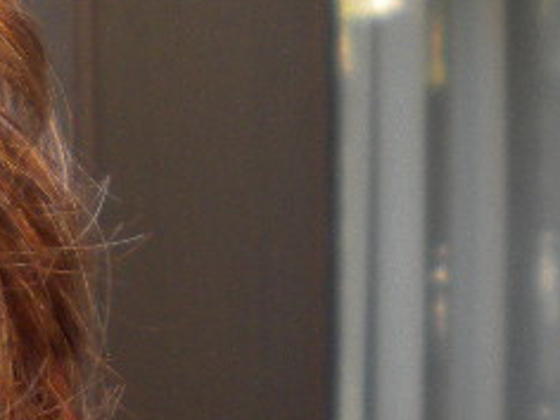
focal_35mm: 152
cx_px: -634
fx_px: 2459
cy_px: 764
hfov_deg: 11.4
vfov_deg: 9.3
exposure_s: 1/54.8
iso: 114
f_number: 3.1
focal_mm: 6.3
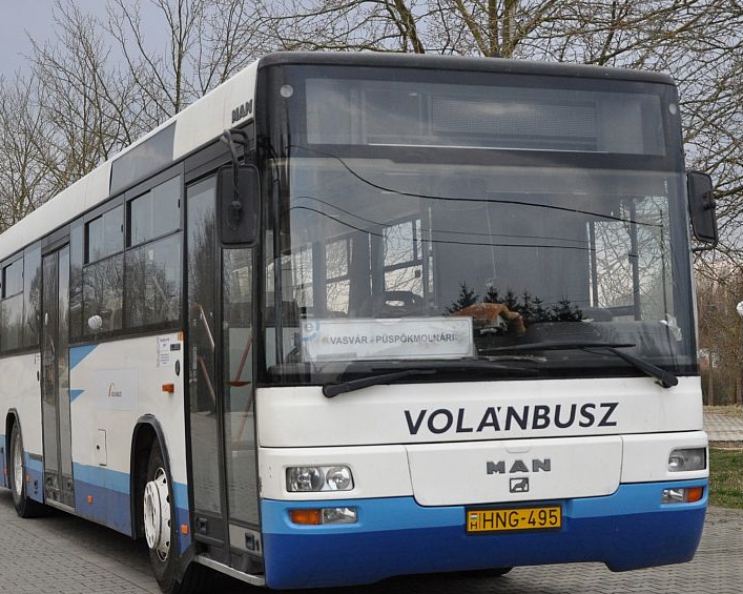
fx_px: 1407
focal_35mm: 64
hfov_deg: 29.6
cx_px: 374
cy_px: 299
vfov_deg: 23.8
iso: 800
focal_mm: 30
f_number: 4.2
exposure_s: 1/800
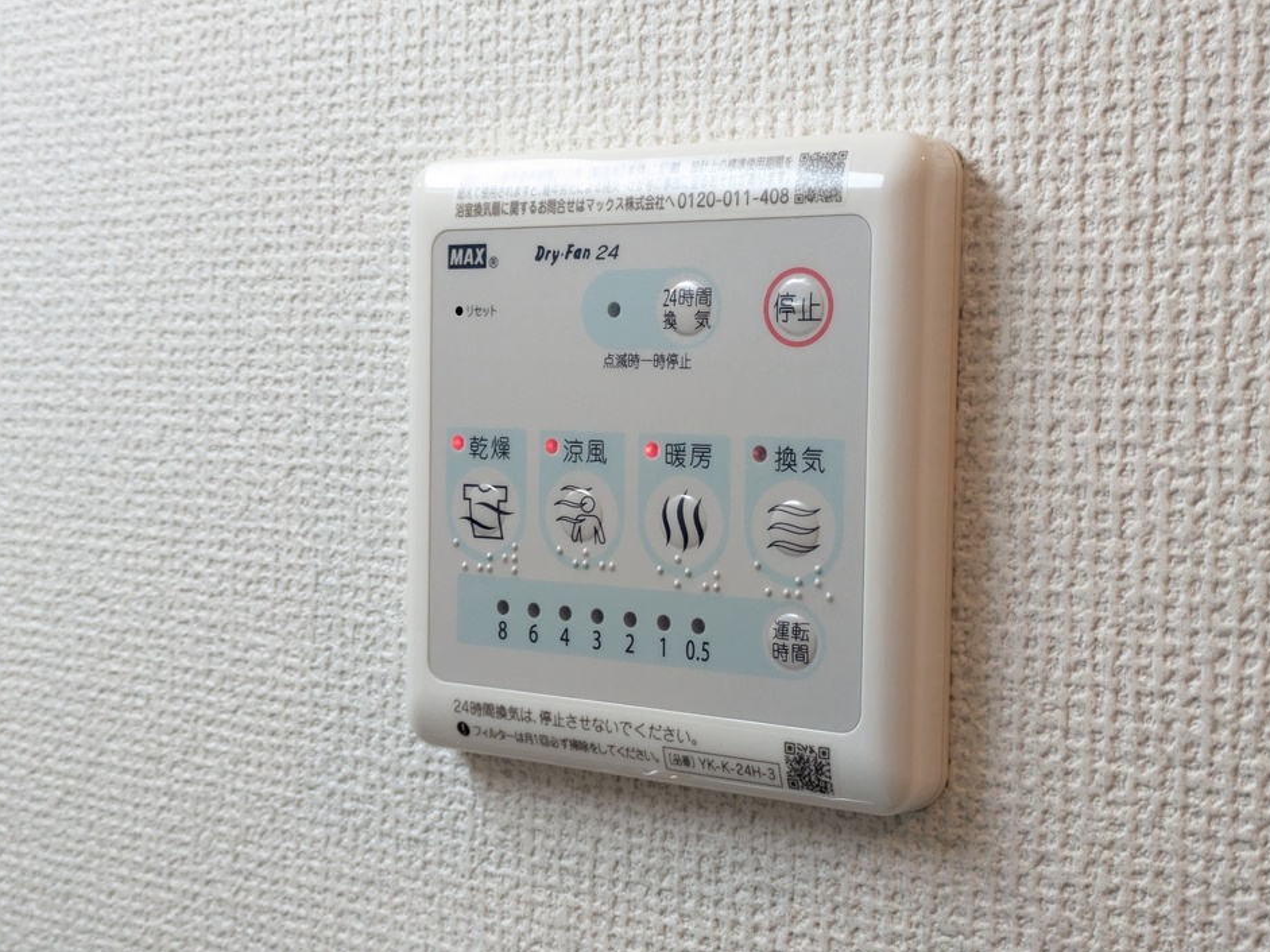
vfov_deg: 28.0
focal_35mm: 52
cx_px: 640
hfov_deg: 36.8
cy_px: 473
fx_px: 1907
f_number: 1.89
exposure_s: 1/120
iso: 320
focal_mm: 5.43
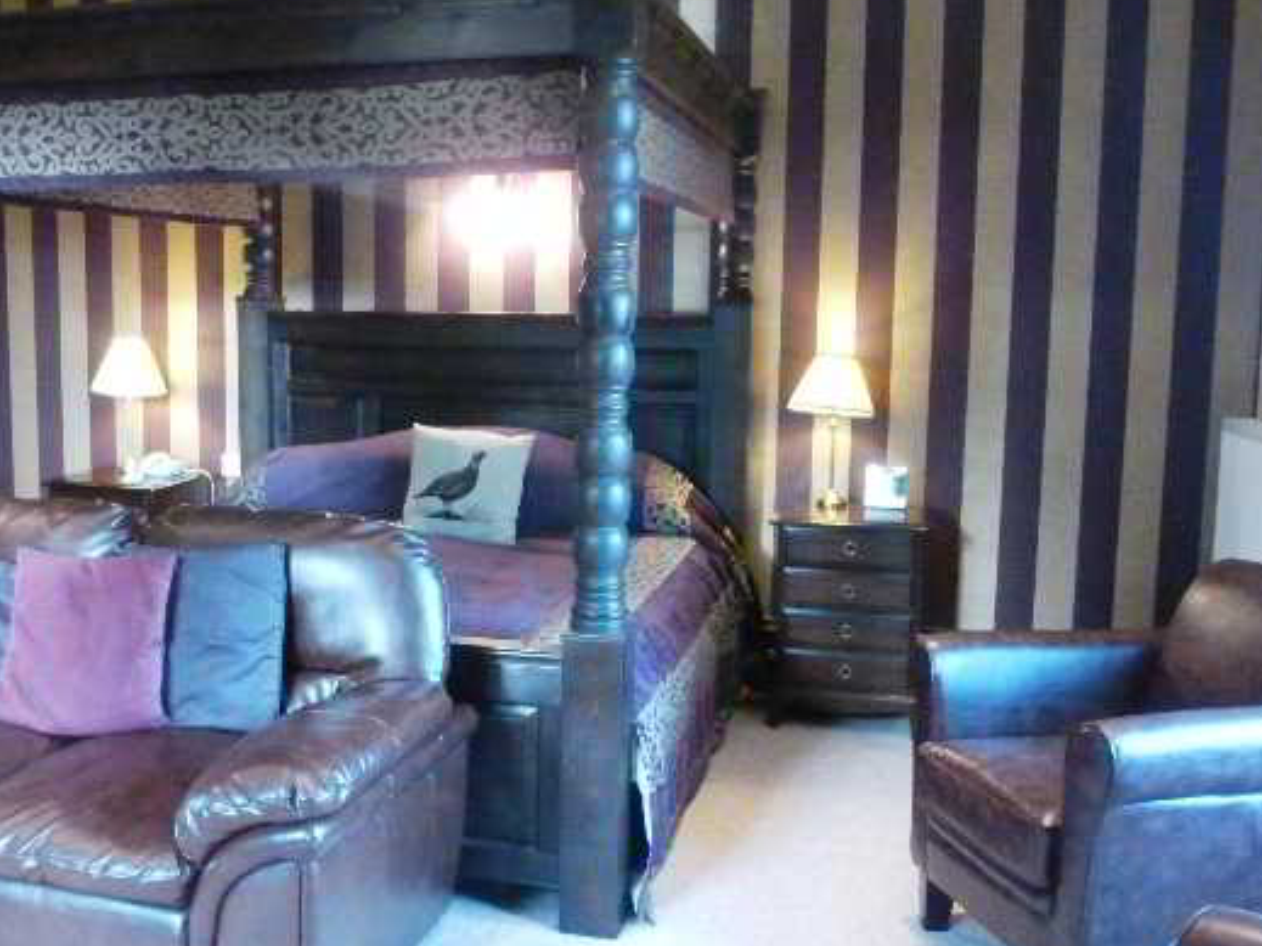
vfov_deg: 38.6
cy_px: 496
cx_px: 481
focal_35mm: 37
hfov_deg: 49.7
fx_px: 1349
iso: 1000
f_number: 3.3
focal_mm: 4.3
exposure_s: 1/15
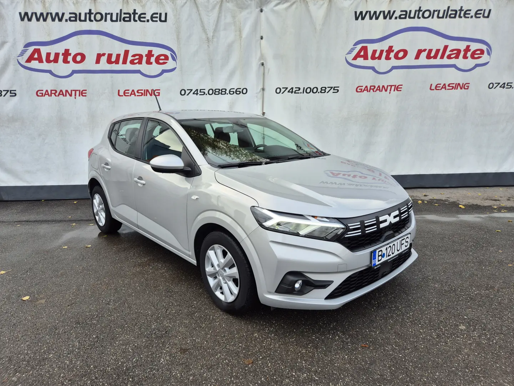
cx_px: 257
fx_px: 342
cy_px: 193
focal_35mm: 23
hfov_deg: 73.9
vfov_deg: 58.9
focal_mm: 5.4
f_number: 1.8
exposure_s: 1/197
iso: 25
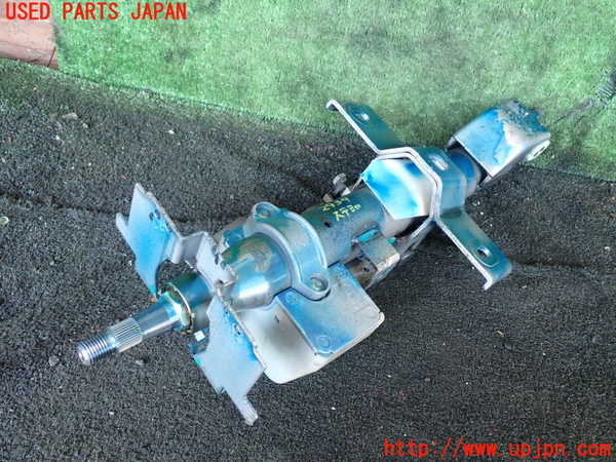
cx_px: 308
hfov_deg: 60.0
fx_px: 534
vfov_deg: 46.8
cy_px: 231
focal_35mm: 30
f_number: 2.3
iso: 200
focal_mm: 5.4
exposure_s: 1/40
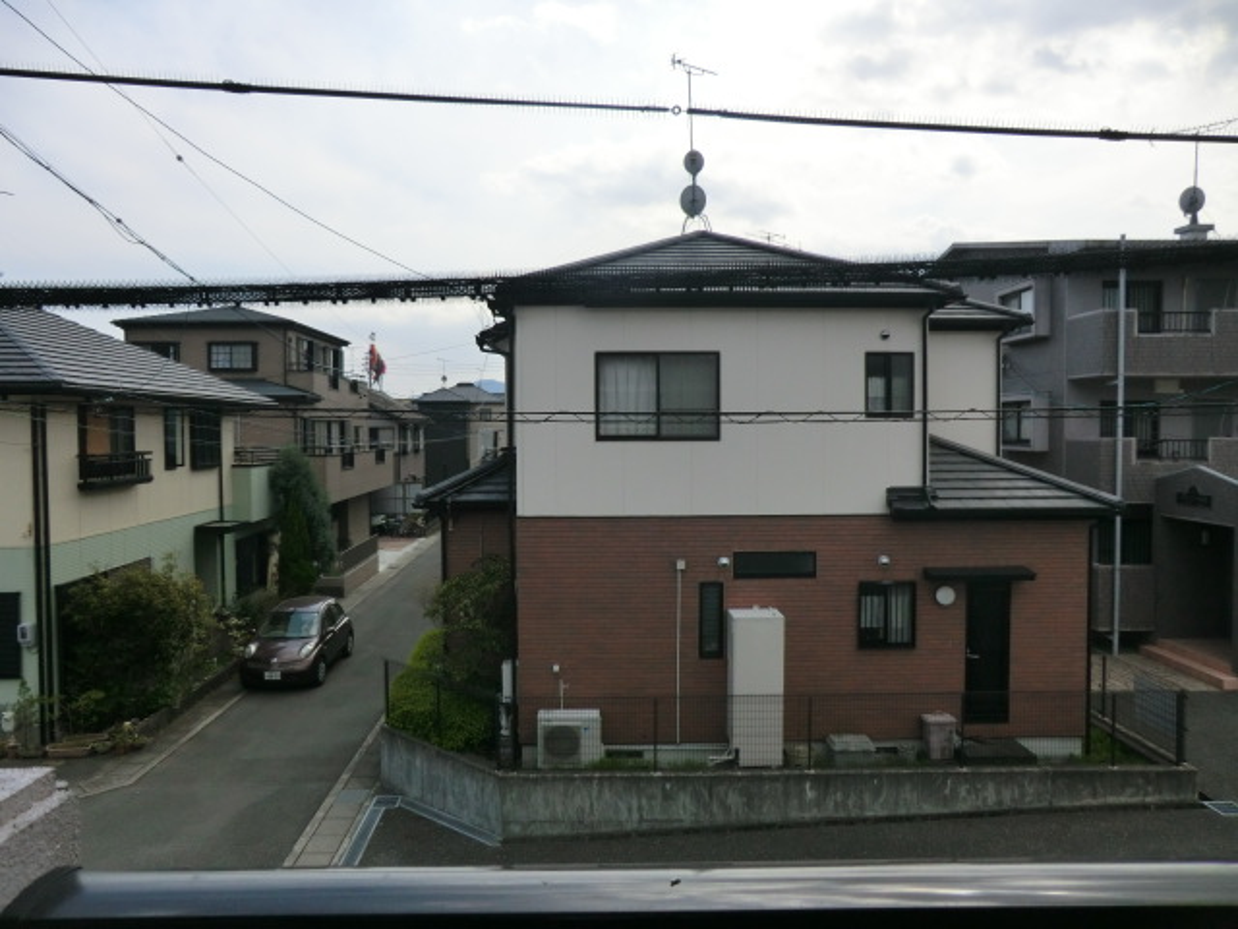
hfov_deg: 71.6
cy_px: 464
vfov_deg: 56.8
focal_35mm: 24
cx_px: 619
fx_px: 858
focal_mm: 4.3
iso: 80
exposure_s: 1/320
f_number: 7.5
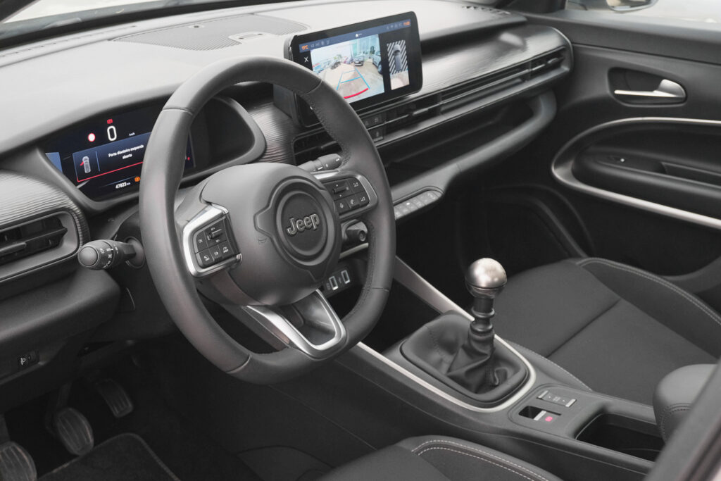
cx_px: 360
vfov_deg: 28.1
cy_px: 240
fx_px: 961
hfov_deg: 41.1
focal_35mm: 48
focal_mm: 32.3
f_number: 7.1
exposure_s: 1/125
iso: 2000
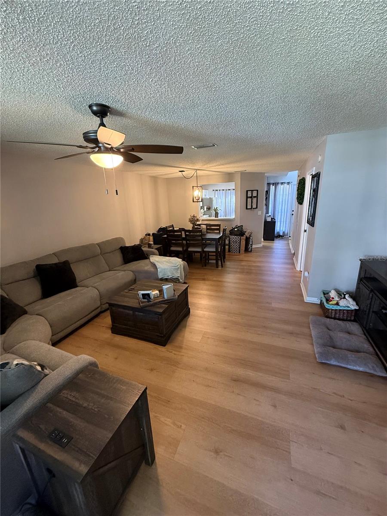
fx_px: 209
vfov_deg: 102.1
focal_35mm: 14
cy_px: 258
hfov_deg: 85.7
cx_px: 194
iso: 400
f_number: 2.2
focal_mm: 2.22
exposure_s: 1/60
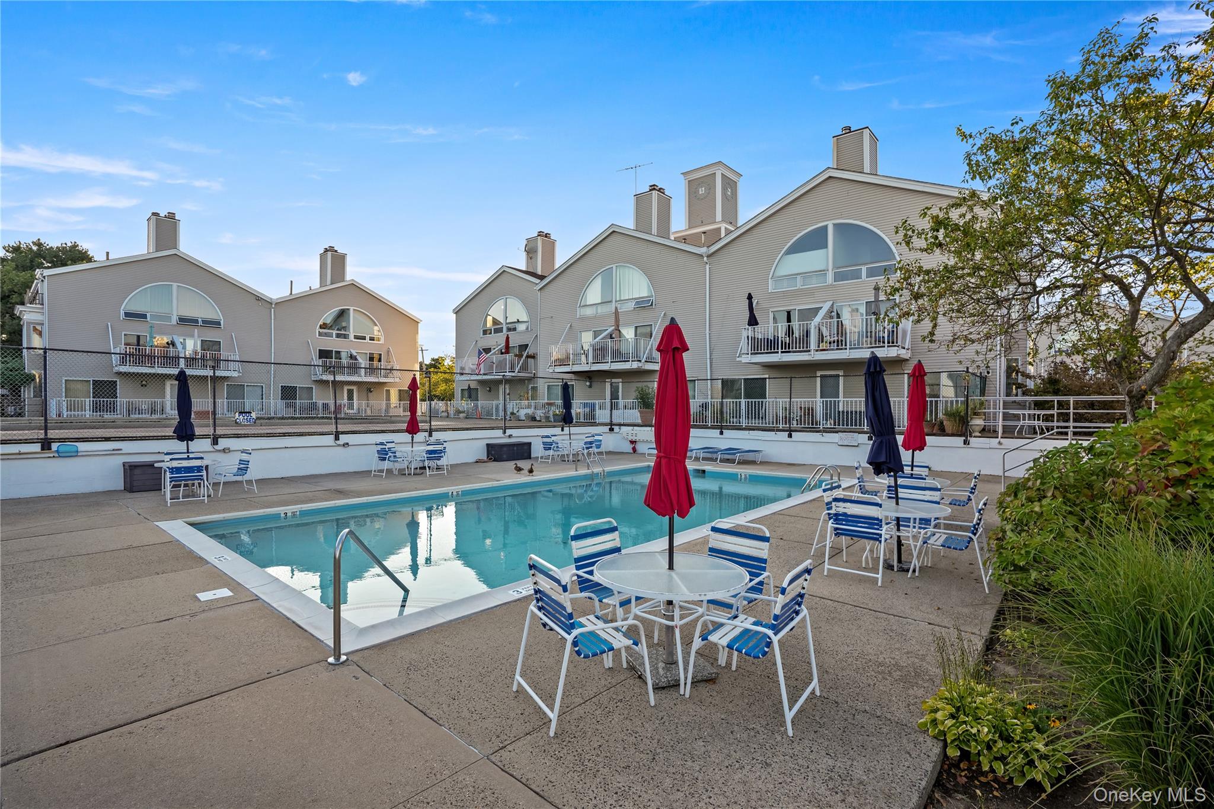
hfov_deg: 96.7
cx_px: 607
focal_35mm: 16
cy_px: 404
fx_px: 539
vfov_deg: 73.7
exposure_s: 1/50
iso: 160
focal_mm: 16
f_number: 7.1
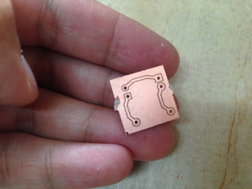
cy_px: 94
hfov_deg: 55.4
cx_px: 126
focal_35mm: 33
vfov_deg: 42.9
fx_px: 240
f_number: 2.4
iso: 125
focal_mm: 4.12
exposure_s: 1/20
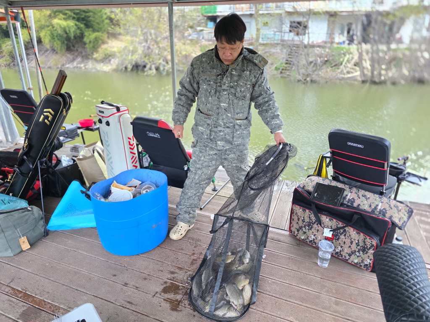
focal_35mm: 23
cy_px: 161
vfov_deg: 58.9
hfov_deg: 73.9
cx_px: 215
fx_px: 286
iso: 640
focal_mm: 6.3
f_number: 1.7
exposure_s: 1/120
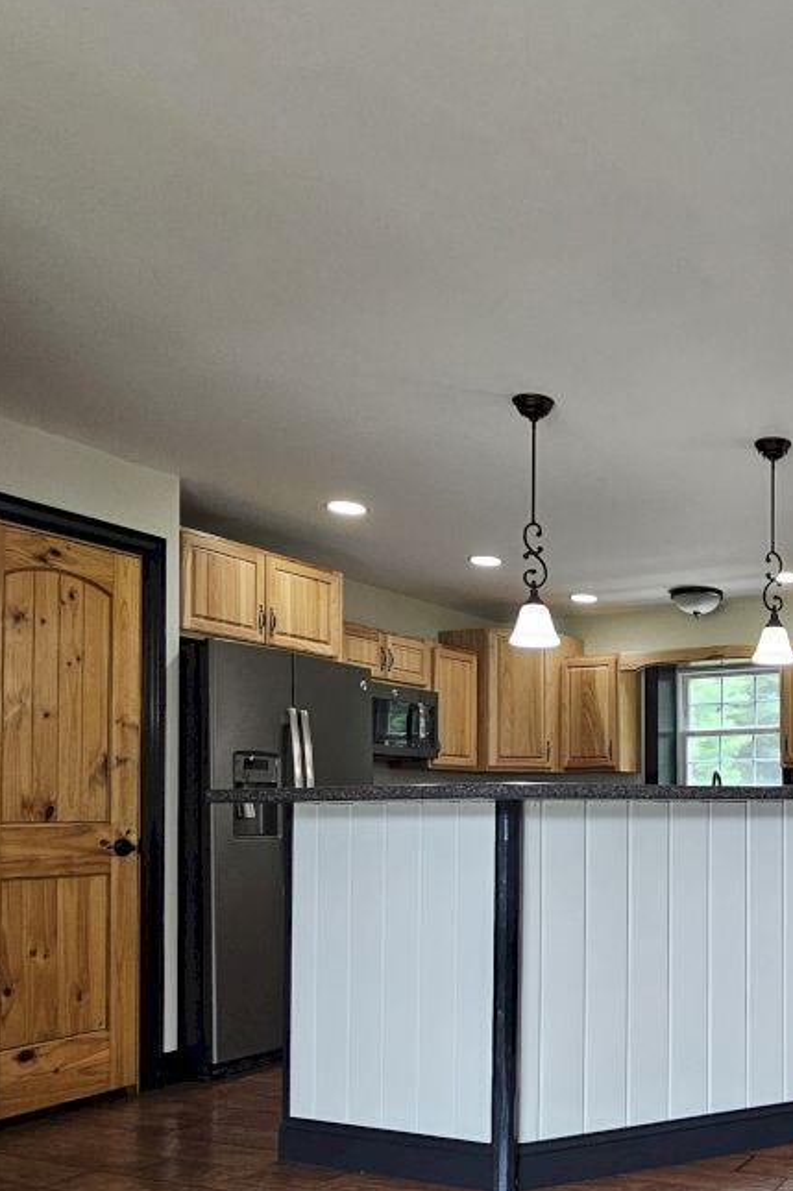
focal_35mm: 28
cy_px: 784
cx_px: 779
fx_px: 926
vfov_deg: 64.0
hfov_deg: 40.9
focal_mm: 2.2
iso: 160
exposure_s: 1/60
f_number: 2.2
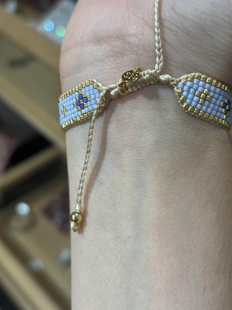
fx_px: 465
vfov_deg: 36.8
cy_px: 155
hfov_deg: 28.0
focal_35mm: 52
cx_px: 116
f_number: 1.6
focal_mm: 5.96
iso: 50
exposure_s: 1/100
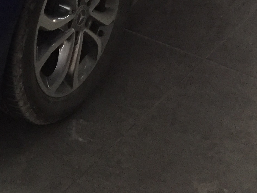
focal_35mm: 101
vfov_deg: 13.6
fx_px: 750
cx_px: -46
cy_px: -110
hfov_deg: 18.5
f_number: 2.2
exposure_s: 1/33
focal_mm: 4.15
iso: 320
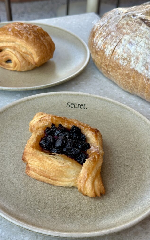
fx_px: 334
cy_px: 120
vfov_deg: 39.6
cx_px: 61
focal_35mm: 51
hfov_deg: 25.3
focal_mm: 6.86
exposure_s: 1/242
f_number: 1.78
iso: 50
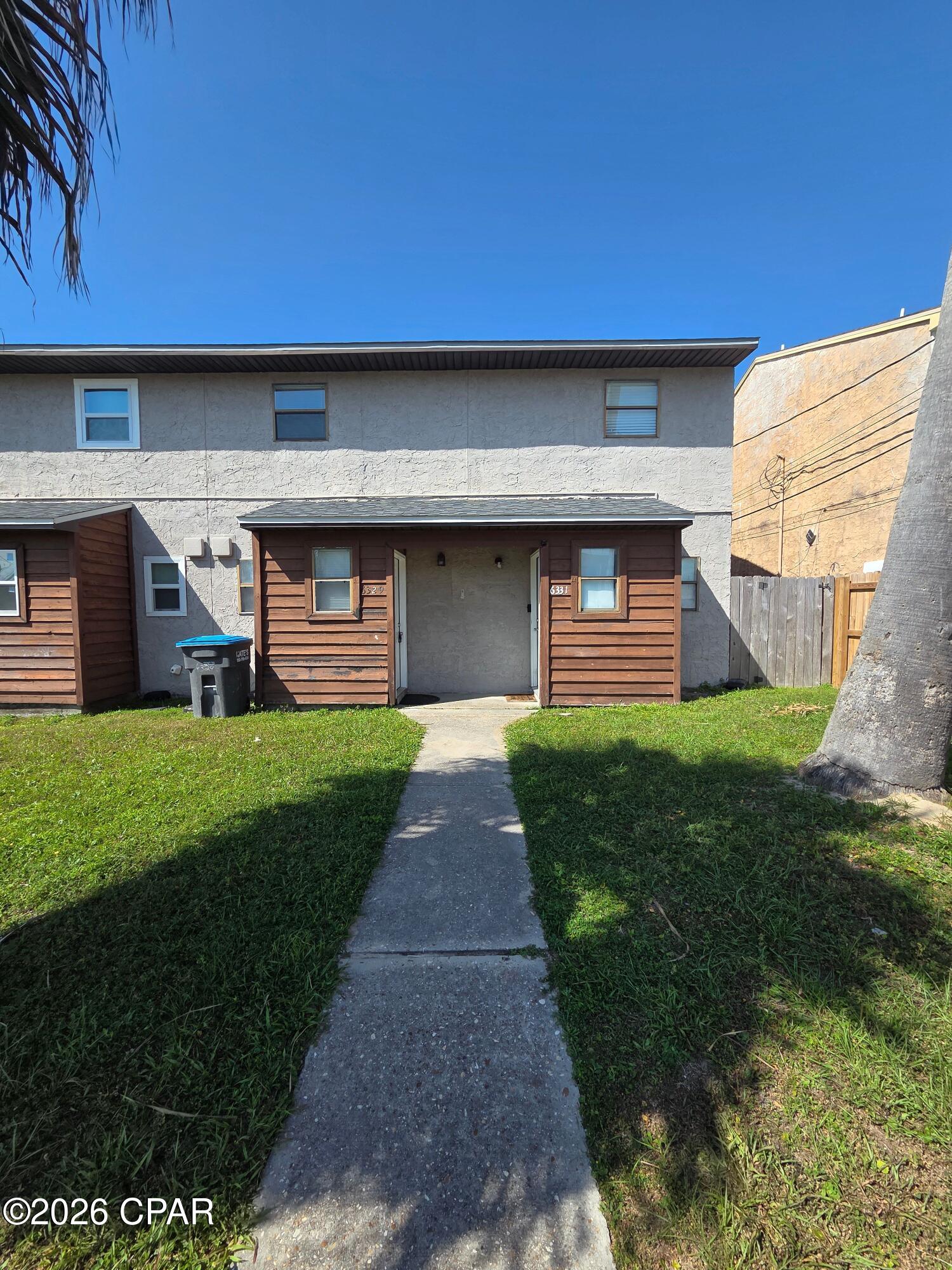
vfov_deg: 106.2
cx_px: 476
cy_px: 635
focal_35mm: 13
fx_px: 477
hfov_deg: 89.9
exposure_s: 1/1567
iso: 50
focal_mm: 2.2
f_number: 2.2
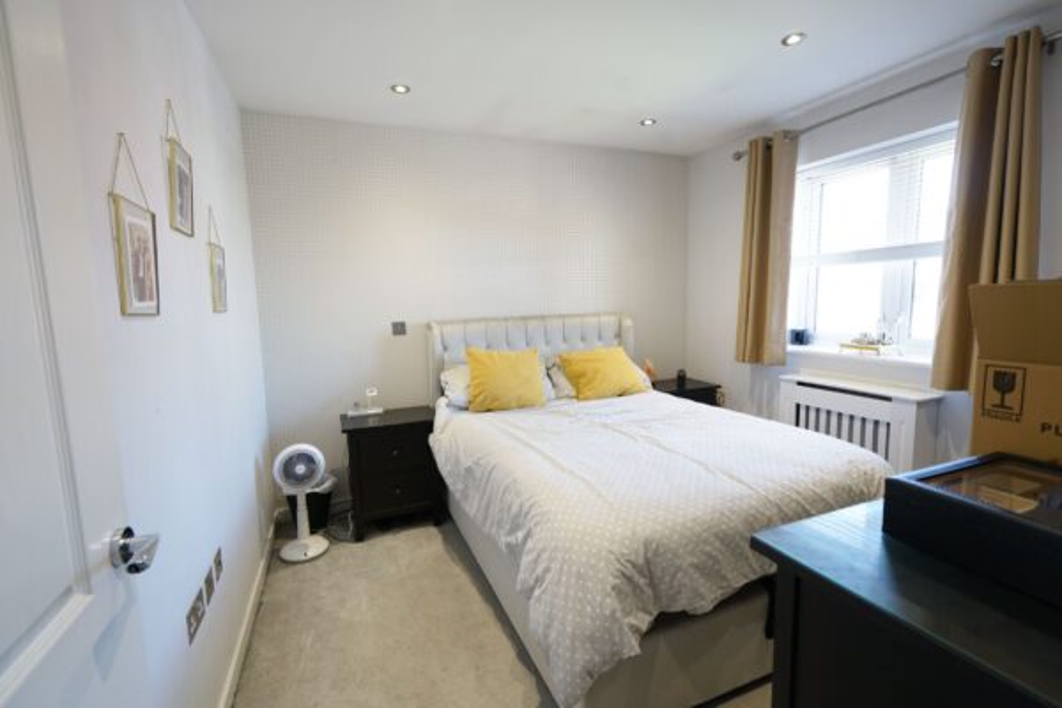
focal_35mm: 16
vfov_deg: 73.7
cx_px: 531
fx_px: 472
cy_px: 354
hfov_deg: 96.7
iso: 500
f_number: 5
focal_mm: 16
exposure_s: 1/30
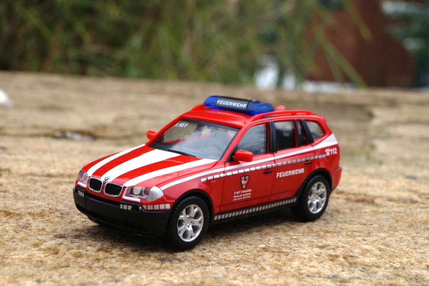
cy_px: 143
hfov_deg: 27.0
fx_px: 893
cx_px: 214
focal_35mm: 75
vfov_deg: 18.2
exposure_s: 1/80
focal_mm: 50
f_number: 22
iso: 640
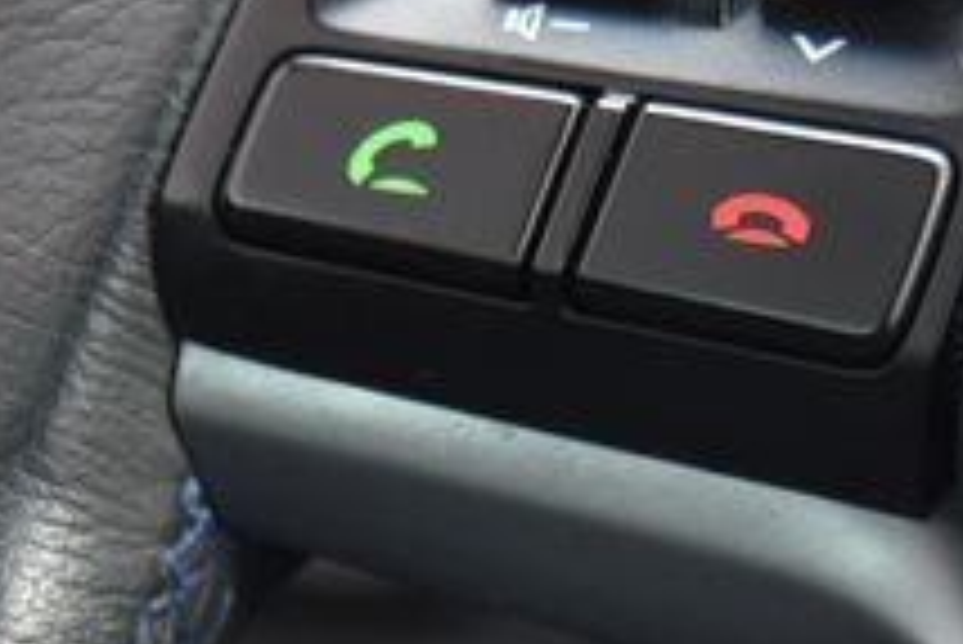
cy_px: -72
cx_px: 662
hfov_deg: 3.6
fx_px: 15364
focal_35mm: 574
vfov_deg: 2.4
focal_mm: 120
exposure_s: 1/30
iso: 500
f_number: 4
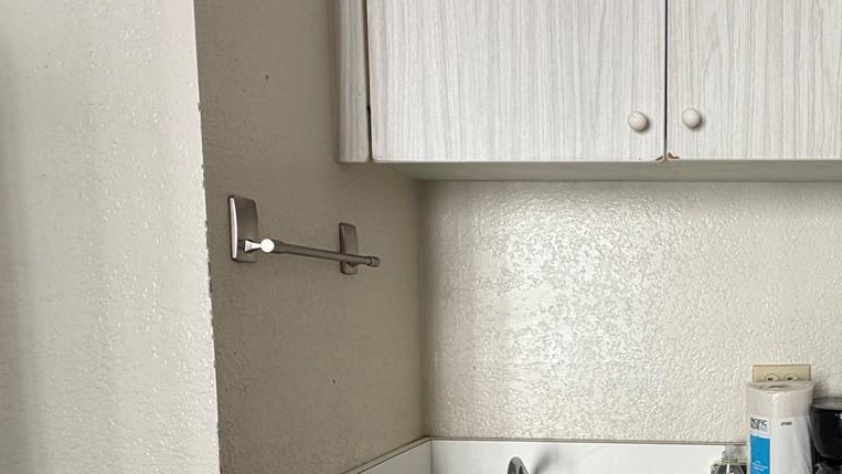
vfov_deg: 35.5
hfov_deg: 56.3
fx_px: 714
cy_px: 377
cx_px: 683
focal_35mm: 32
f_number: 2.2
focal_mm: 2.22
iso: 100
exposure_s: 1/121
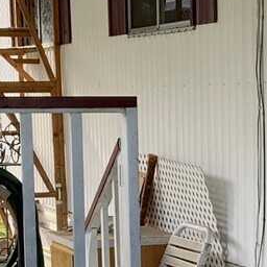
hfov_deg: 10.8
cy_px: 311
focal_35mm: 160
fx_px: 1396
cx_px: 259
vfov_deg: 10.8
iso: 16
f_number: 1.8
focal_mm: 3
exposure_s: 1/255
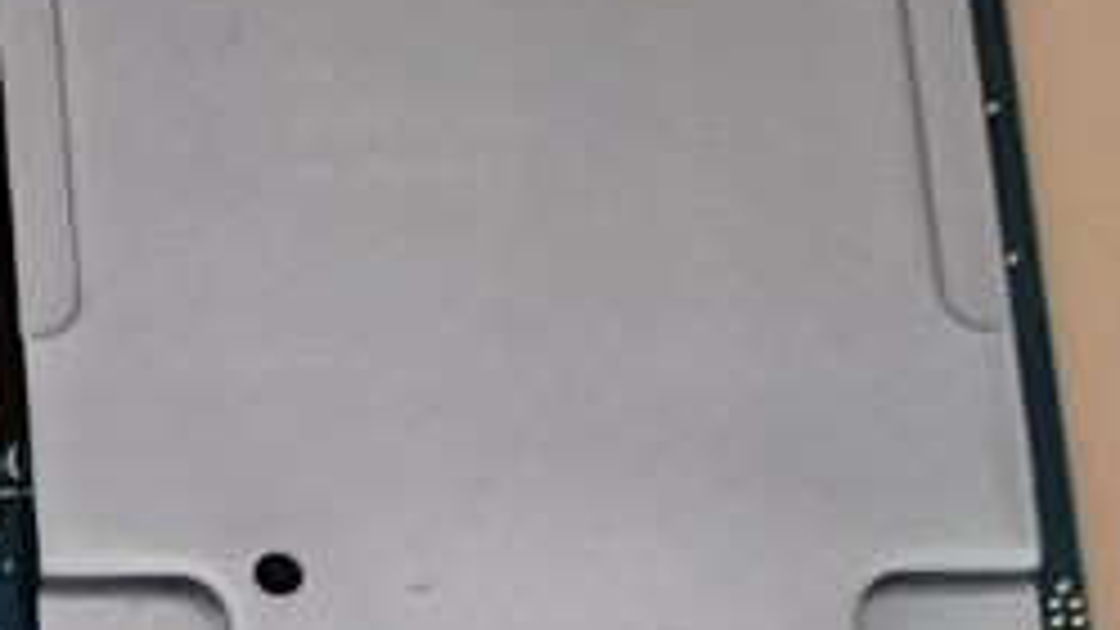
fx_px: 7305
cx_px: -1178
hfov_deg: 8.3
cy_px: 1863
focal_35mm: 246
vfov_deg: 4.7
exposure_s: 1/230
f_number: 1.8
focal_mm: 4.36
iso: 50
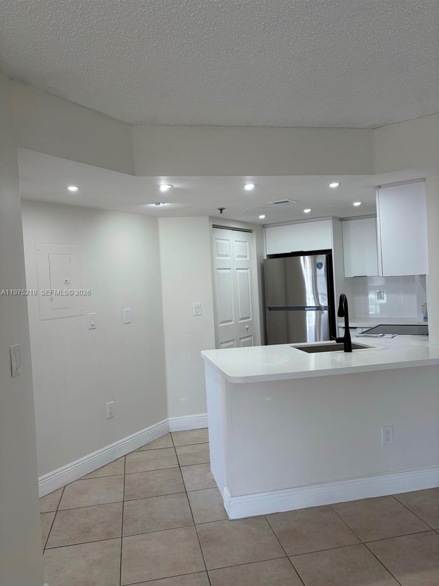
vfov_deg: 67.3
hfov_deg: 53.1
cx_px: 220
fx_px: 440
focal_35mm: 26
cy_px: 293
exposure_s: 1/121
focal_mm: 5.96
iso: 40
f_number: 1.6
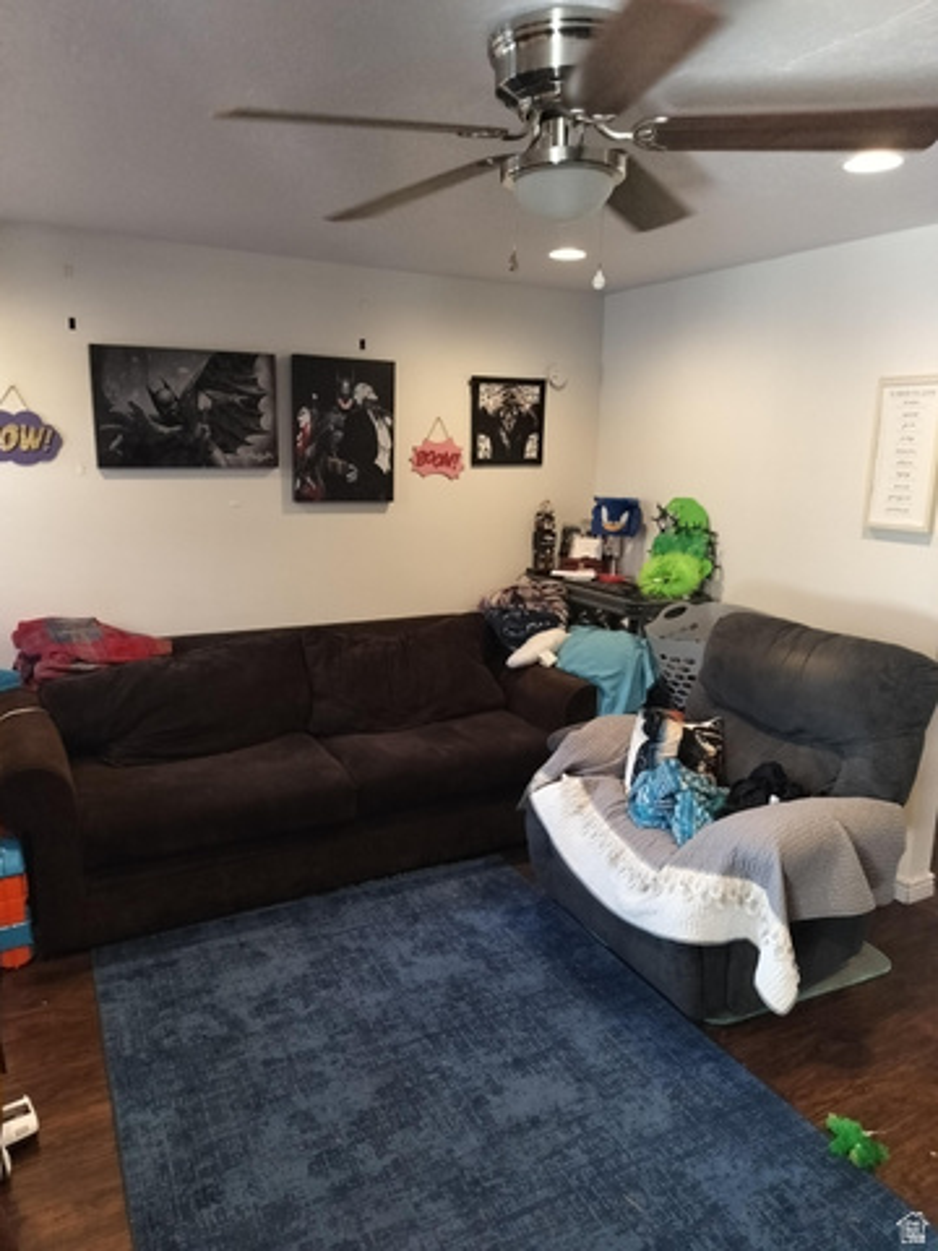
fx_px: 867
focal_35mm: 24
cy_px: 626
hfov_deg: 56.8
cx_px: 469
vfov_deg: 71.6
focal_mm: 5.24
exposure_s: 1/120
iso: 1600
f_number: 1.7
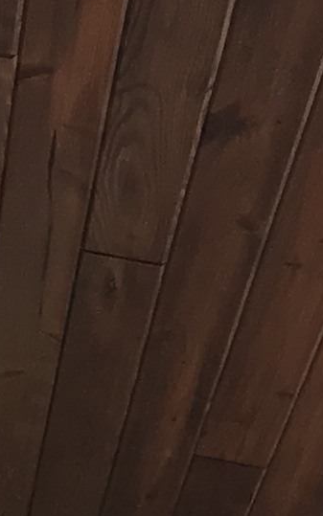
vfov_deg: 8.2
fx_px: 3239
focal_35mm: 230
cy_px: 1356
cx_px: -701
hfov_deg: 5.3
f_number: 2.2
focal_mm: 4.15
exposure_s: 1/158
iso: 25
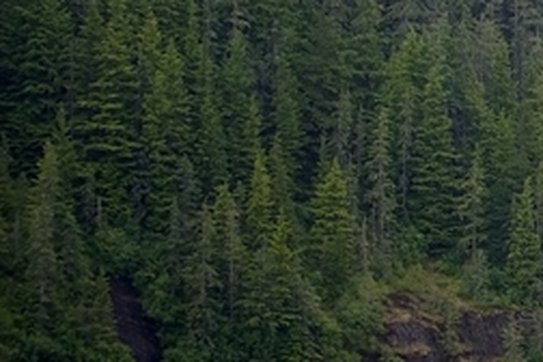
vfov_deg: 3.8
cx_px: 1345
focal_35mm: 355
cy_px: -396
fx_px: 5354
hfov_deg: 5.6
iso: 100
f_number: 6.3
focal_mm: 70
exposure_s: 1/160
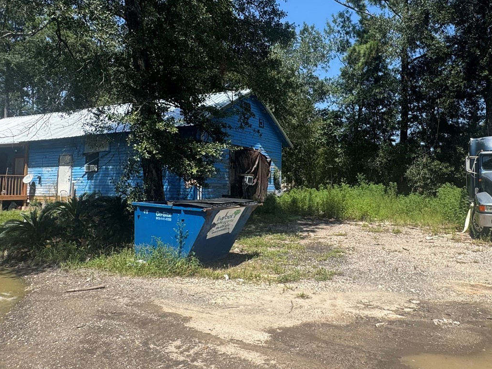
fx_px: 398
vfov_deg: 49.5
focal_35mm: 28
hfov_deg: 63.0
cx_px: 290
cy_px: 152
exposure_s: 1/944
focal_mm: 2.22
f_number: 2.2
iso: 40
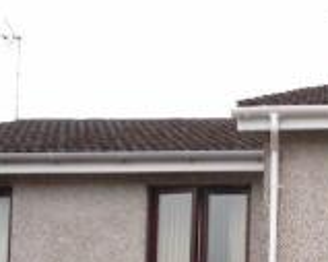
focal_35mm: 111
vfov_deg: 13.0
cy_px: 407
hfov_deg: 15.3
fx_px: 1077
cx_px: 562
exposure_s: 1/125
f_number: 3
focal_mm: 5.6
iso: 80
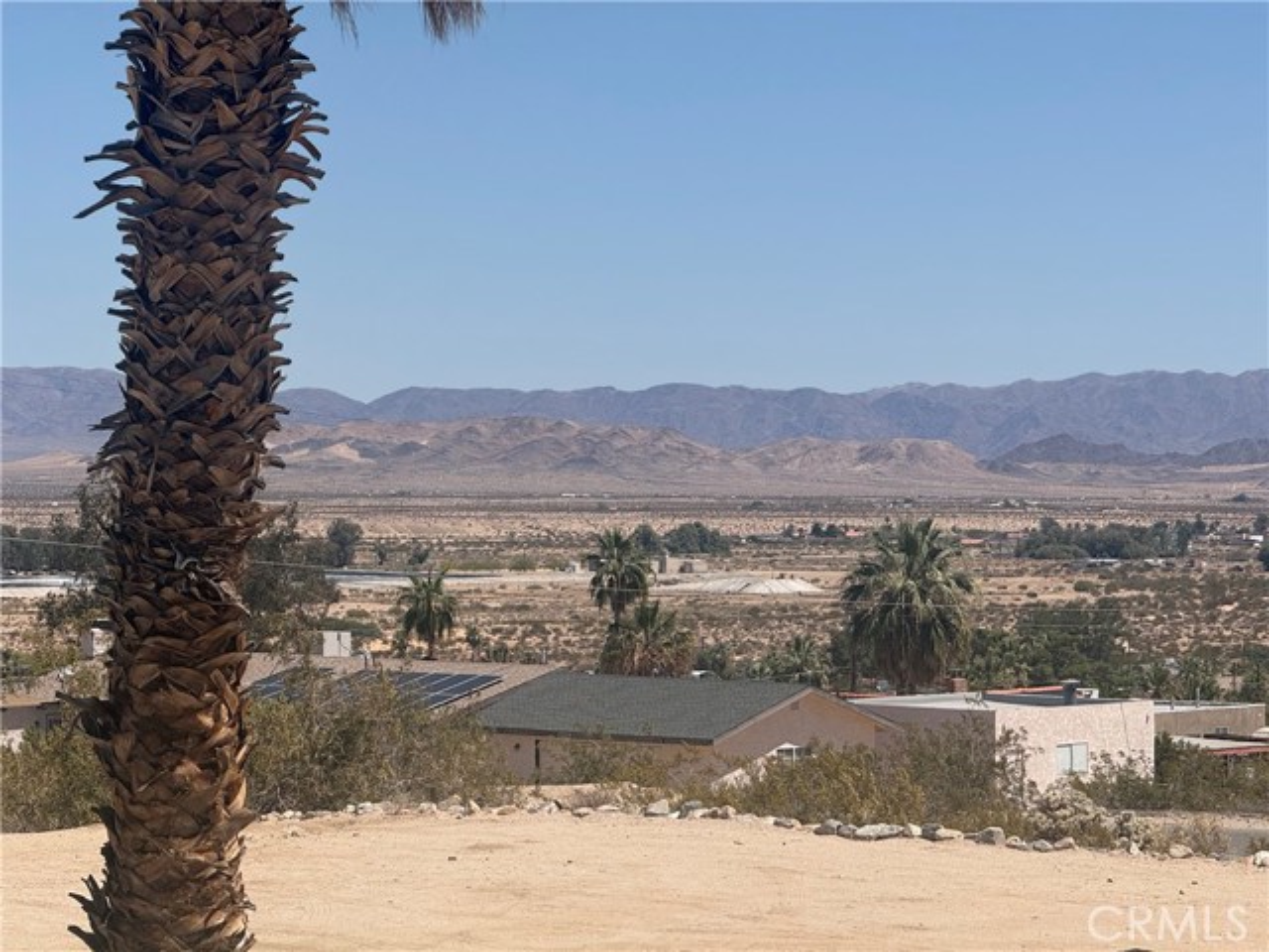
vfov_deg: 12.3
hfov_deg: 16.4
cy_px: 476
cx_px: 634
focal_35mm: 120
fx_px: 4399
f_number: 2.8
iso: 50
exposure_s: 1/2817
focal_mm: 15.66
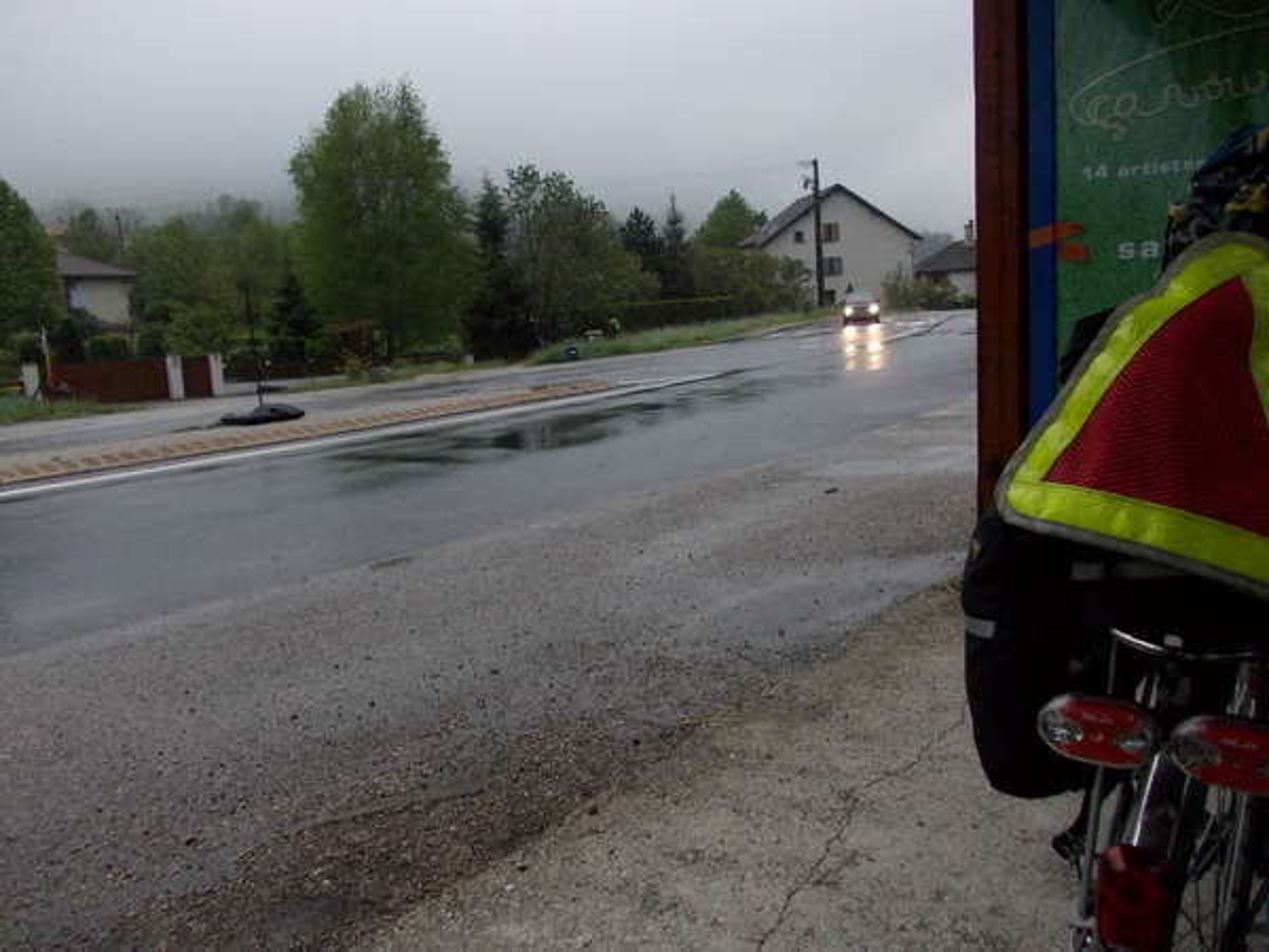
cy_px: 476
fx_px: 1026
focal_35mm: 28
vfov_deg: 49.7
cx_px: 634
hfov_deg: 63.4
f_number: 2.7
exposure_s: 1/160
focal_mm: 4
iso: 200
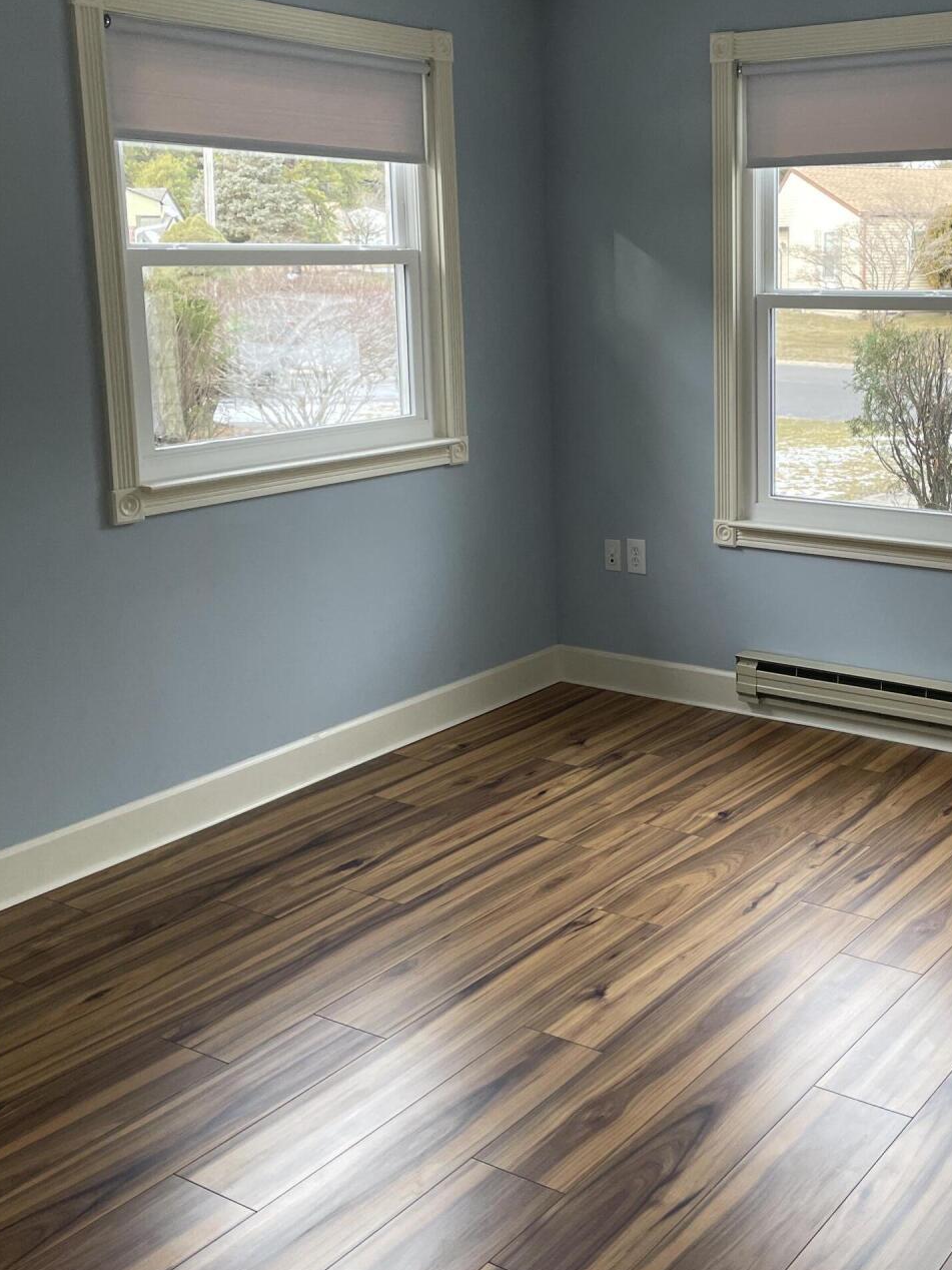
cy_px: 516
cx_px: 692
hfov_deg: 34.5
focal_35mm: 41
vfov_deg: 45.6
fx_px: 1503
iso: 100
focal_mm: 4.2
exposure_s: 1/120
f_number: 1.6
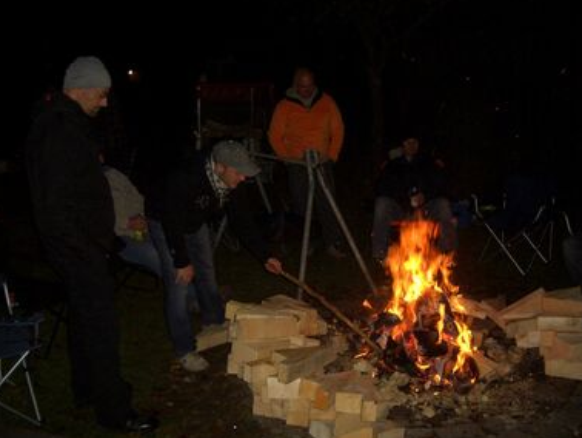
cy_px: 221
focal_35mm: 37
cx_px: 299
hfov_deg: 50.1
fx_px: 622
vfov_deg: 38.7
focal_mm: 5.8
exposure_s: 1/60
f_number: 2.6
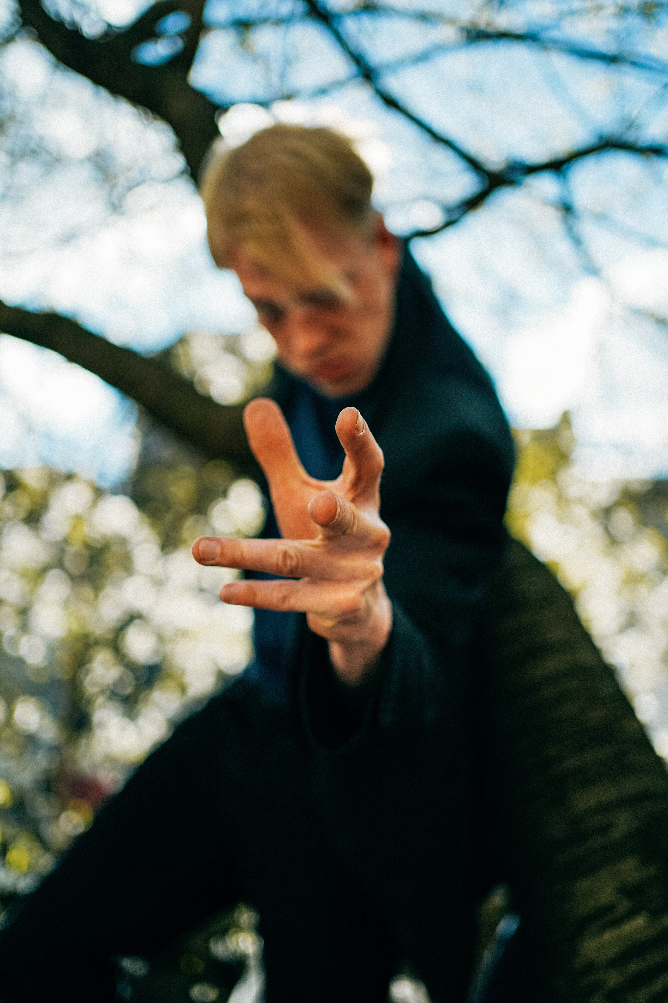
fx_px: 974
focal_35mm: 35
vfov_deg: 54.4
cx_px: 334
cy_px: 502
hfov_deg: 37.9
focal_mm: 35
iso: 125
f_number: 1.8
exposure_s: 1/5000
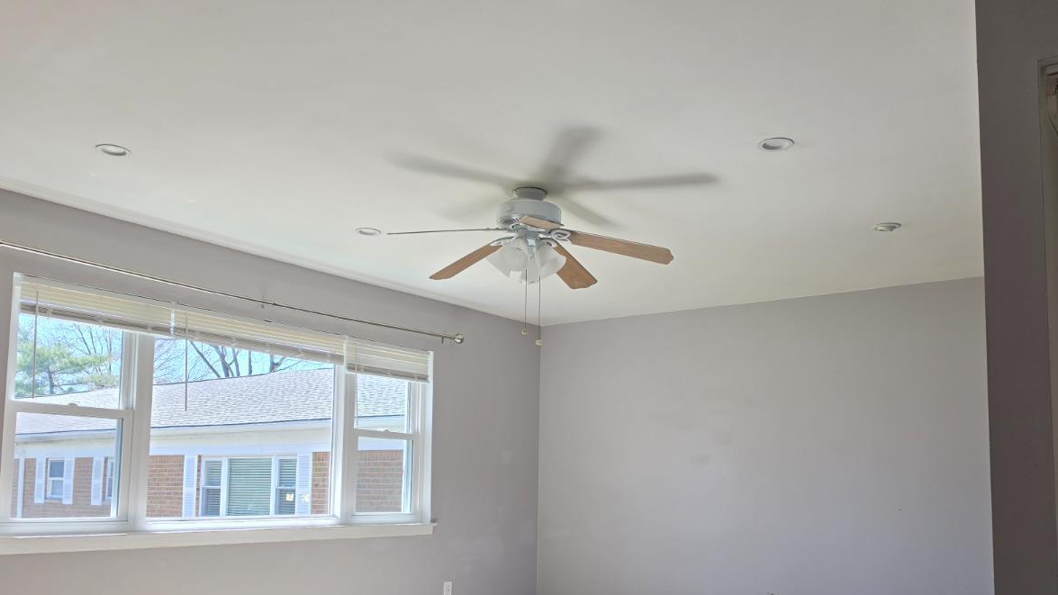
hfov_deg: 61.0
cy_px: 406
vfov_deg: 36.2
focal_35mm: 32
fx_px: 898
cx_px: 540
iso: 25
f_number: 1.4
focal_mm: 6.5
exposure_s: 1/359
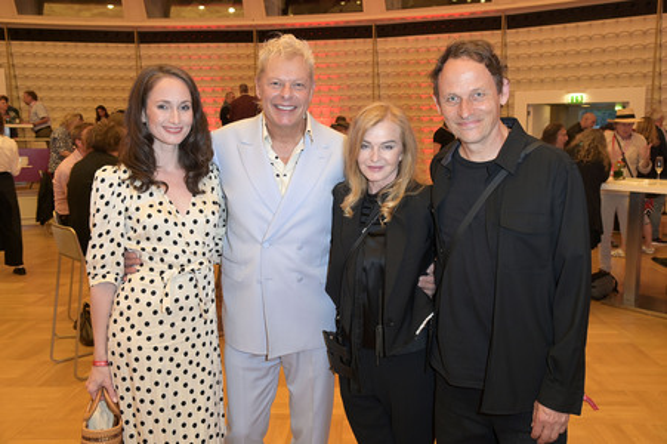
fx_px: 574
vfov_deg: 42.3
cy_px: 222
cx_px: 334
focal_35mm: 31
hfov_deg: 60.3
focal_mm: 31
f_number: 5.6
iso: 1600
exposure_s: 1/50
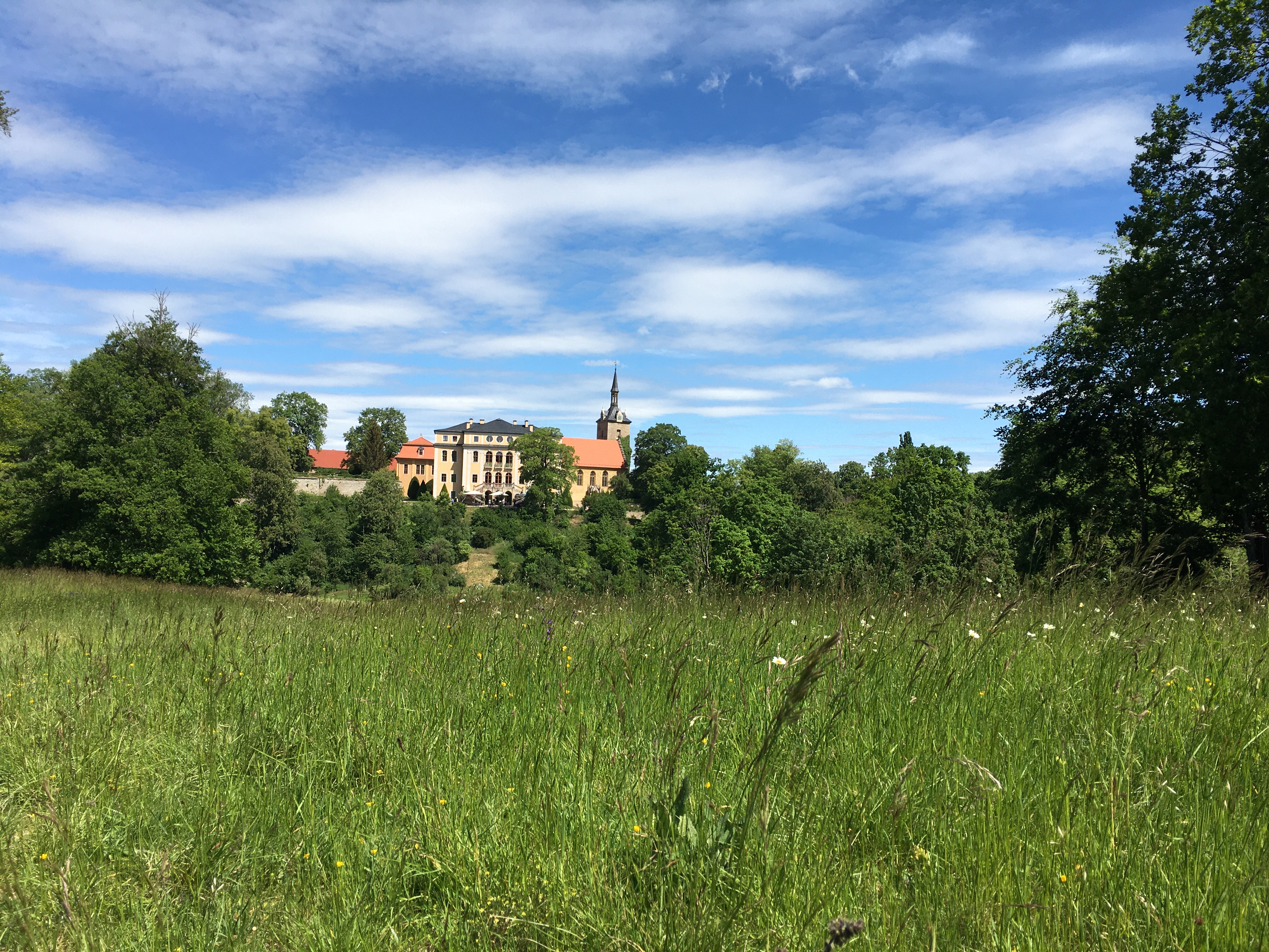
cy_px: 476
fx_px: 1063
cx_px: 634
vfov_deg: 48.2
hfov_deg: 61.7
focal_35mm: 29
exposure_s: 1/1570
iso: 25
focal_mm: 4.15
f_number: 2.2
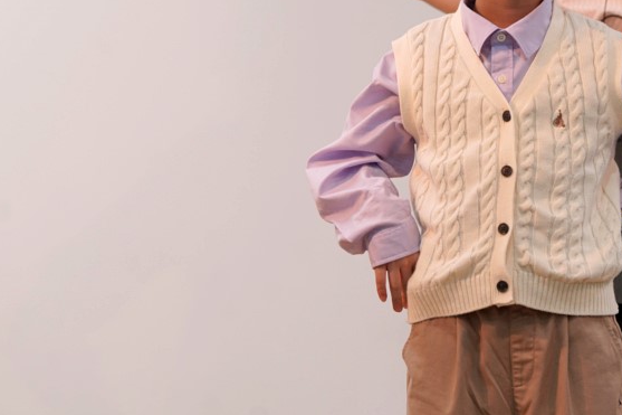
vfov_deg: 6.5
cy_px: 98
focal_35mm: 210
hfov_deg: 9.8
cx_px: 424
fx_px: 3627
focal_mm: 130
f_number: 4
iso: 800
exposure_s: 1/160
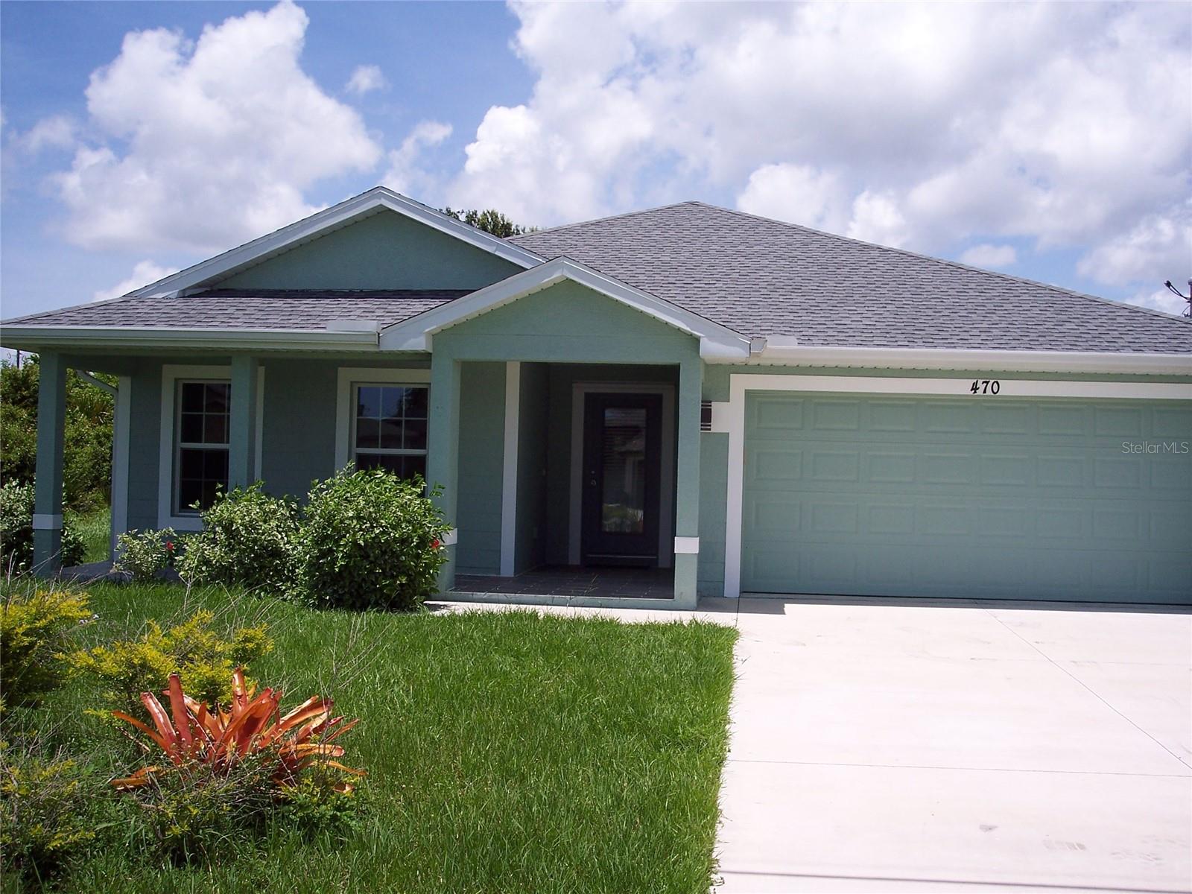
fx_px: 1343
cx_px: 596
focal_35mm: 39
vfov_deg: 36.8
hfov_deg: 47.9
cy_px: 447
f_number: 5.6
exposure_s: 1/500
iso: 100
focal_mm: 8
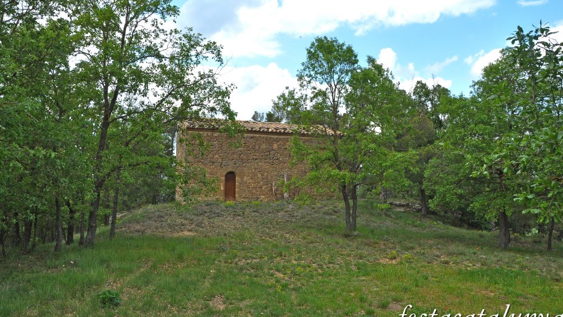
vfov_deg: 40.2
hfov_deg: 66.1
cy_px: 146
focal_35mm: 29
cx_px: 278
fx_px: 433
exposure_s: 1/320
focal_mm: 18
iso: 500
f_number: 9
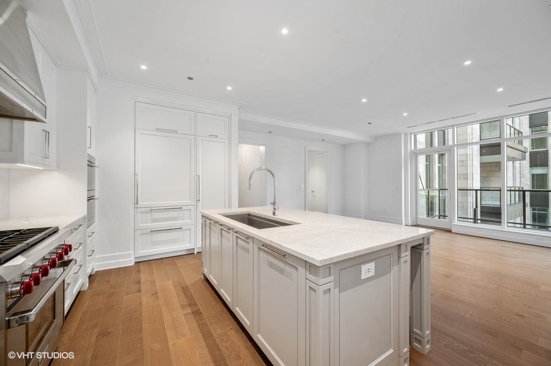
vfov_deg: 81.1
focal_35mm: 14
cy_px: 183
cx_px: 276
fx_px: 214
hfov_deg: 104.3
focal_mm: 14
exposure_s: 1/4
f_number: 8
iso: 400
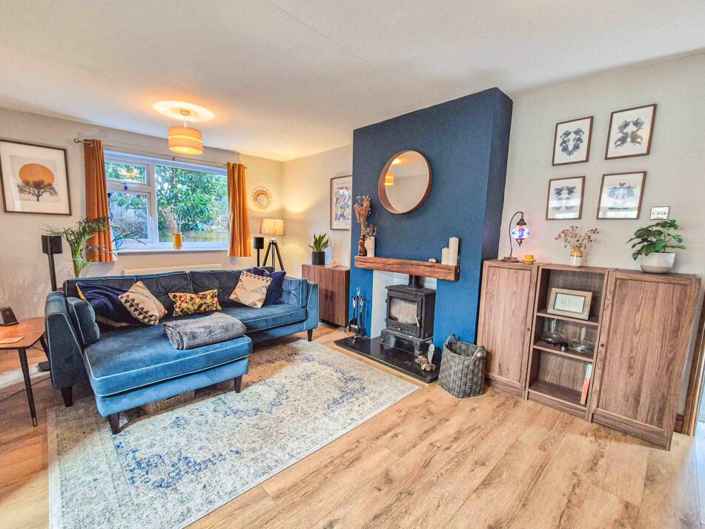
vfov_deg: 85.6
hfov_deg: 102.1
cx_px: 349
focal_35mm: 14
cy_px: 273
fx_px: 285
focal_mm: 2.2
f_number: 2.2
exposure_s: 1/50
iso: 500
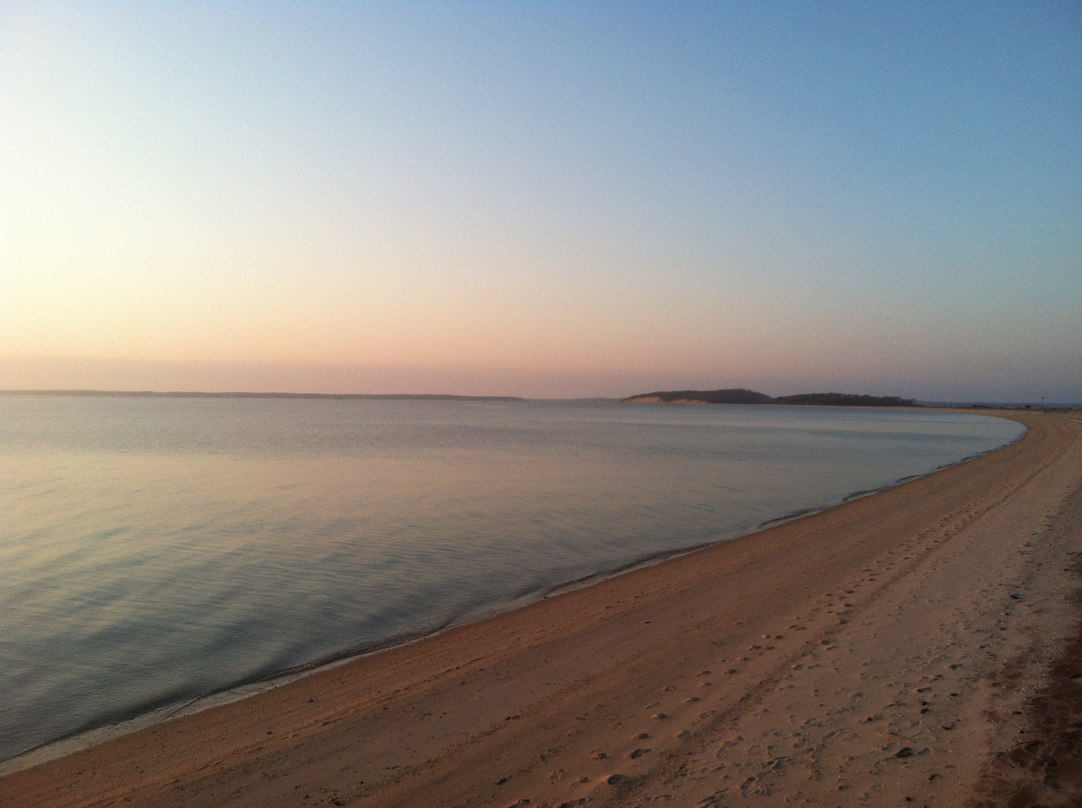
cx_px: 541
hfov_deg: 52.7
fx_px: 1092
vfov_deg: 40.6
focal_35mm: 35
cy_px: 404
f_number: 2.8
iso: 80
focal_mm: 3.85
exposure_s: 1/345
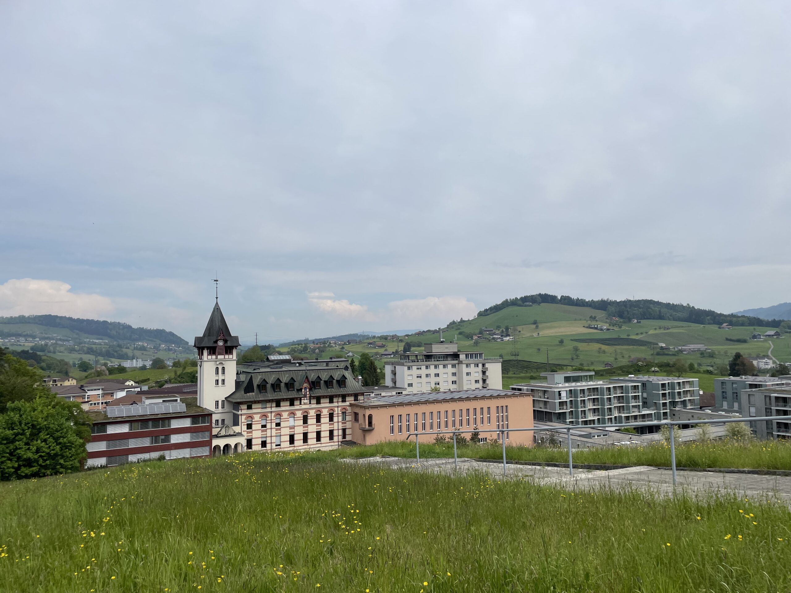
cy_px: 296
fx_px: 594
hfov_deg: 67.3
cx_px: 396
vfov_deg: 53.1
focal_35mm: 26
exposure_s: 1/6897
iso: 32
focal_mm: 4.2
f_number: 1.6
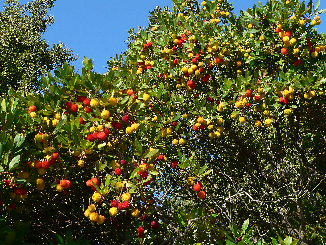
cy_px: 124
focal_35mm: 56
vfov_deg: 26.1
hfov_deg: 34.3
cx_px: 162
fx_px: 527
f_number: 4
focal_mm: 9.1
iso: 80
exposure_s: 1/320
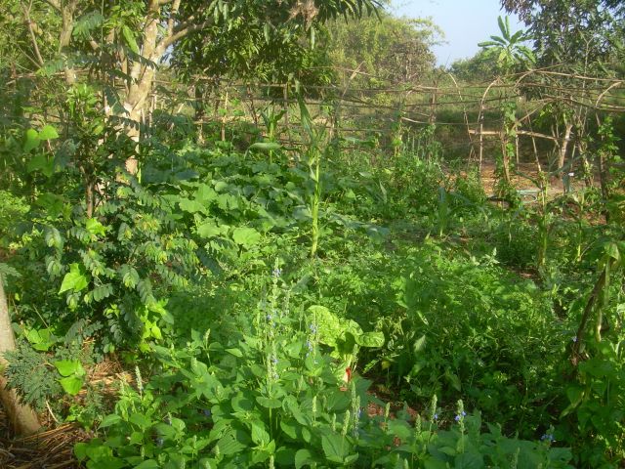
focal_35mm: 38
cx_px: 312
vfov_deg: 37.7
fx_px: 686
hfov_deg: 49.0
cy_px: 234
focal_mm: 6.3
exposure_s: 1/136
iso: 50
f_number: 4.6
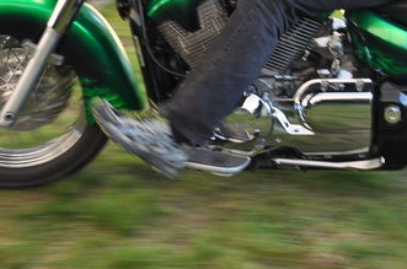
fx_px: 860
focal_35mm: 76
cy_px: -4
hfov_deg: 25.9
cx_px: 352
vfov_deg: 17.4
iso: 320
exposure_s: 1/40
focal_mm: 21
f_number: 6.3
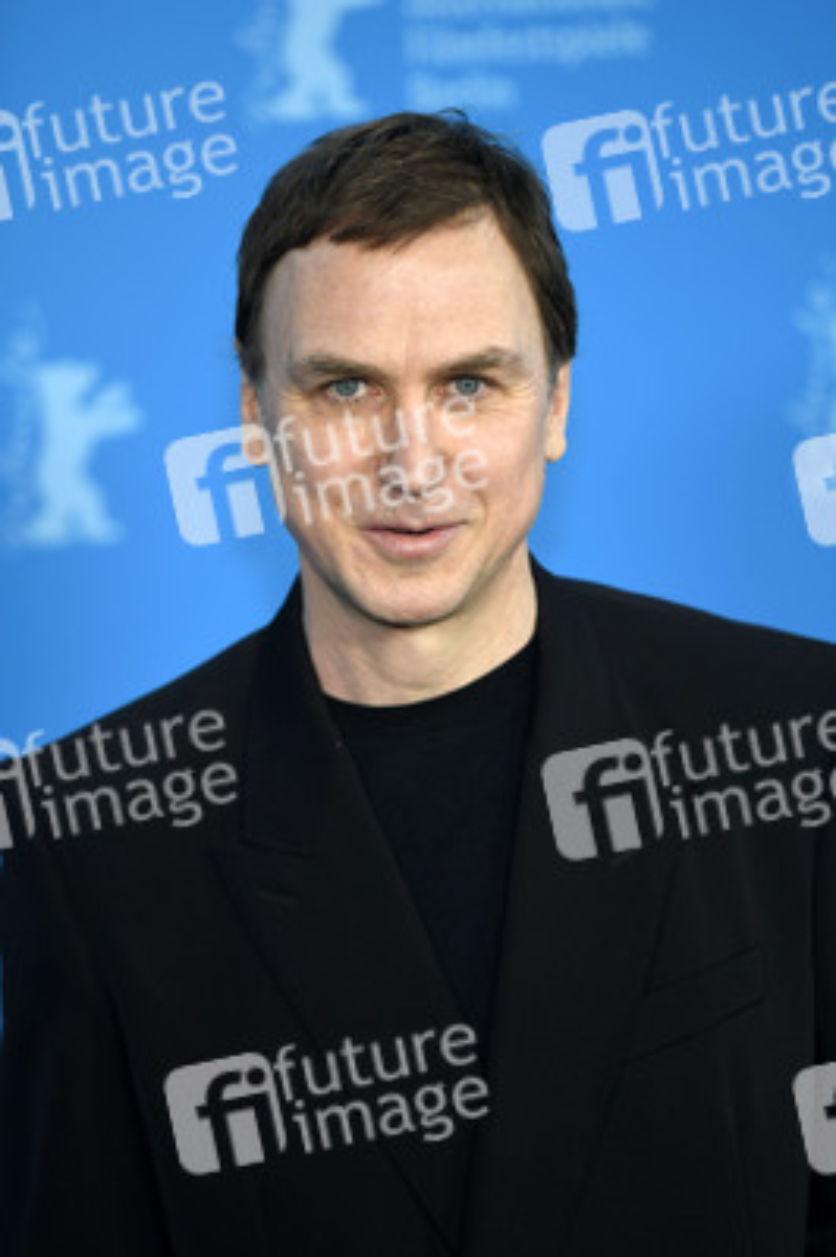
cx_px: 418
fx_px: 6629
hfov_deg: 7.2
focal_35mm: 190
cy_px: 628
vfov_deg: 10.8
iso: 640
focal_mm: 190
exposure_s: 1/320
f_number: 3.2
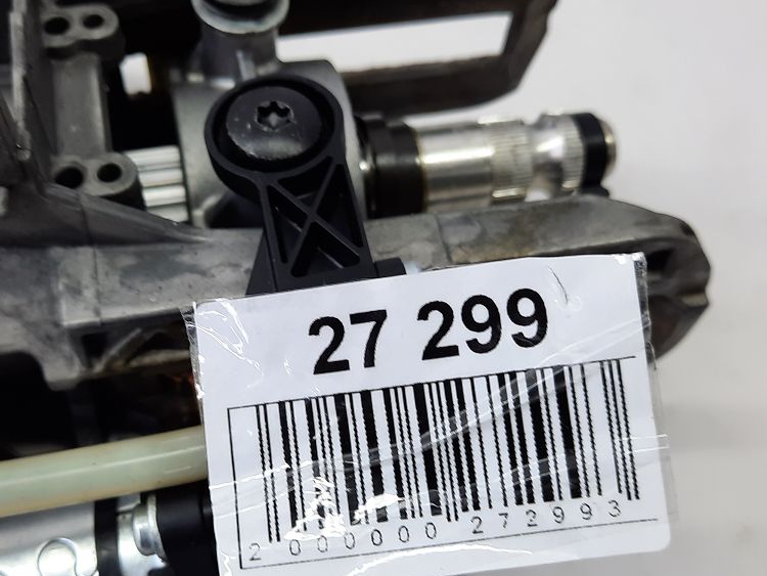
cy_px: 312
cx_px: 352
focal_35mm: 40
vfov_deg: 36.0
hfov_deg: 46.7
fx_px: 887
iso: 40
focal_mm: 4.6
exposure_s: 1/50
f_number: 2
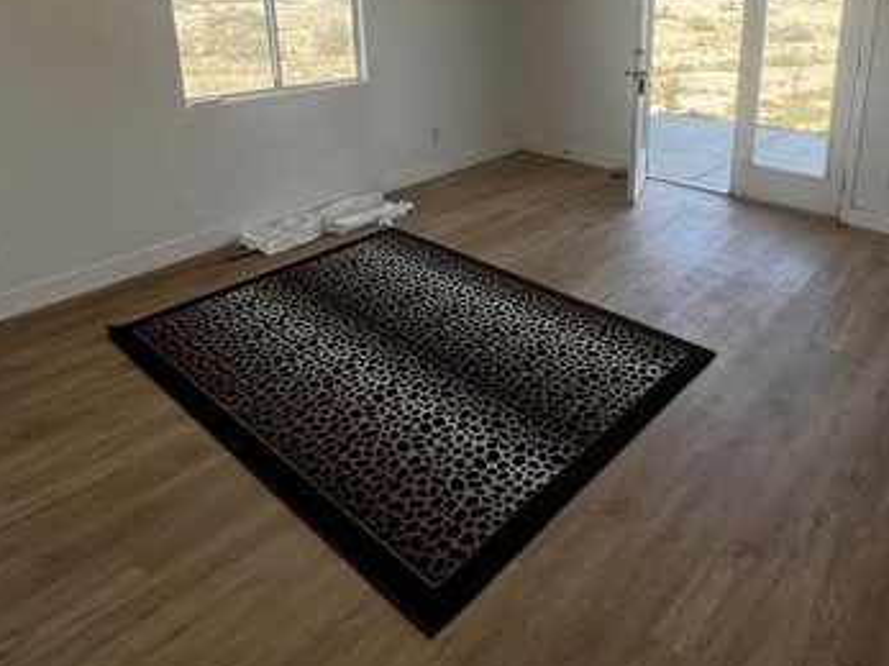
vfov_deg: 53.6
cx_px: 564
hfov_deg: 70.3
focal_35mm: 24
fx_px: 616
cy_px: 149
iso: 32
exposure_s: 1/328
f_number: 1.8
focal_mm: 1.57
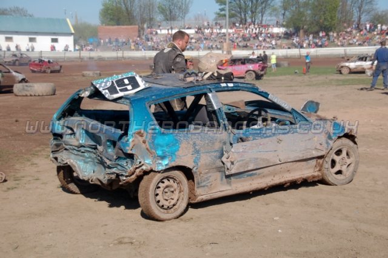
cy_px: 129
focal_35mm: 69
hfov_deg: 29.3
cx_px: 194
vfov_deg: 19.7
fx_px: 743
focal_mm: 46
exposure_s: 1/1000
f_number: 5
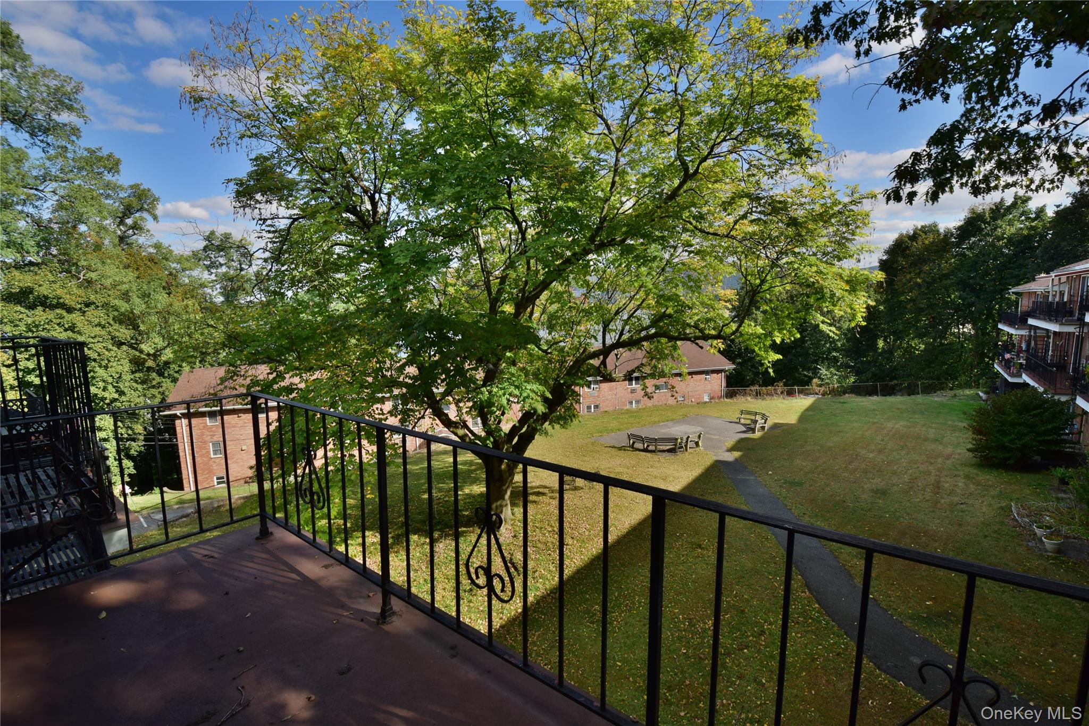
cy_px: 363
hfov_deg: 100.4
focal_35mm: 15
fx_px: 454
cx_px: 544
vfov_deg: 77.3
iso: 100
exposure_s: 1/160
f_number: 8
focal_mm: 10
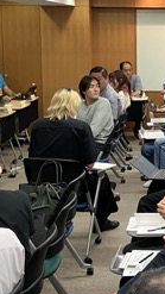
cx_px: 169
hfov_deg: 15.0
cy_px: 126
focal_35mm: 79
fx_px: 614
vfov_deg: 26.8
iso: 80
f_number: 1.8
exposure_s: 1/50
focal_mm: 3.99
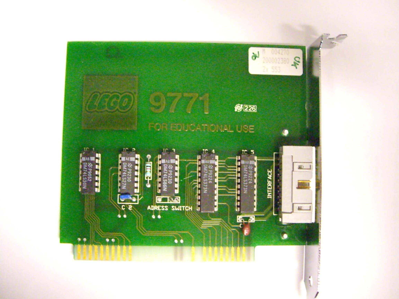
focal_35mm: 38
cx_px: 200
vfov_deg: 37.7
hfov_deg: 49.0
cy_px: 150
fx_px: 438
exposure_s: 1/60
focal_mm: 6.2
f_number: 2.7
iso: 1600
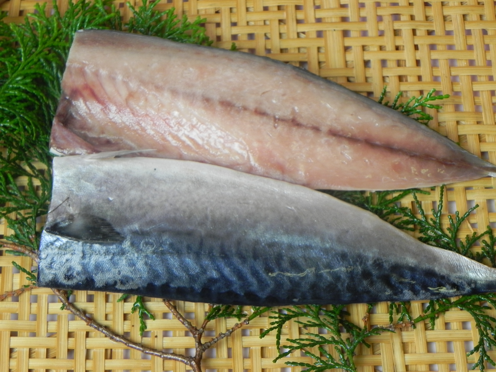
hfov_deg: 23.0
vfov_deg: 17.4
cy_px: 186
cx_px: 248
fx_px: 1218
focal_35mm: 85
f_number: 4
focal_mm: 15.1
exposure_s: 1/75.2
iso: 160
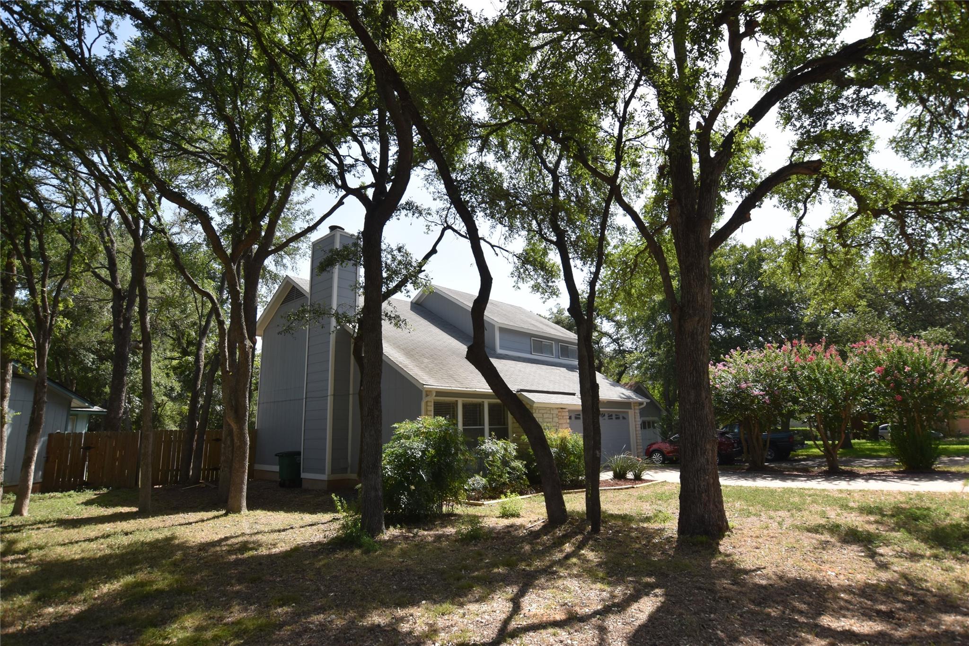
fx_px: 484
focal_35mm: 18
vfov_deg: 67.4
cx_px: 484
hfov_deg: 90.0
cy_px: 323
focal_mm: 12
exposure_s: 1/250
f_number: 8
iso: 200
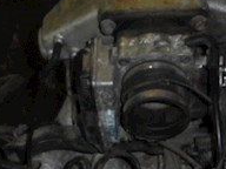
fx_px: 522
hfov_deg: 24.3
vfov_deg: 16.9
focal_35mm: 80
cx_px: 153
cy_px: 245
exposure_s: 1/20
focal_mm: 4
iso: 400
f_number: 3.2
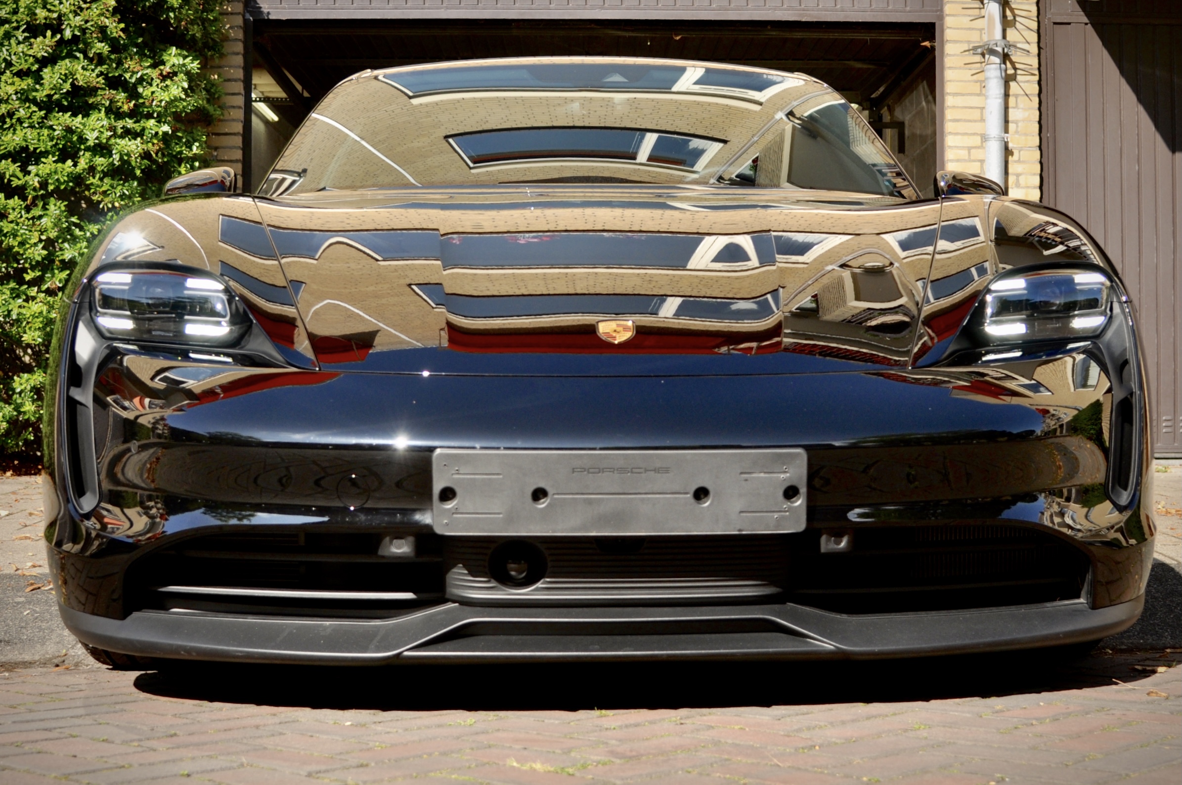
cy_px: 392
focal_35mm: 36
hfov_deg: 53.2
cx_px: 591
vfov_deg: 36.8
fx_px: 1181
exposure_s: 1/800
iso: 200
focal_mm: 24
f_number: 4
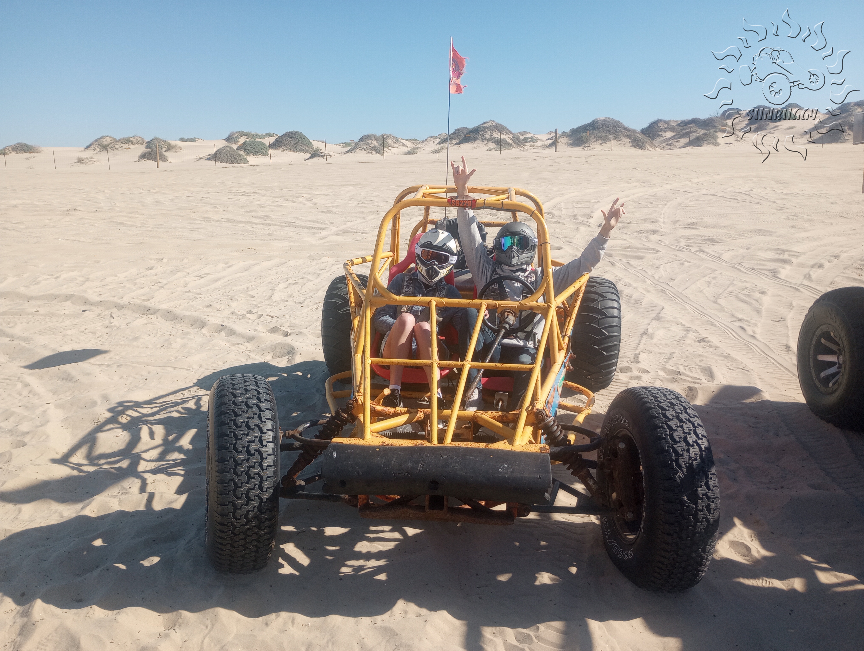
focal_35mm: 28
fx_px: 700
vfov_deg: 49.9
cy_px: 326
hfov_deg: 63.4
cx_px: 432
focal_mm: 4.27
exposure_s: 1/592
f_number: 1.8
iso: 112
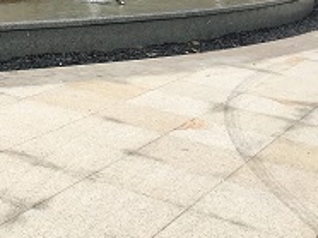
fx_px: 716
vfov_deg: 18.1
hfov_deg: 23.3
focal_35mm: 78
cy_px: -27
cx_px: -48
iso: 25
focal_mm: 4.15
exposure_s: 1/2653
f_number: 2.2
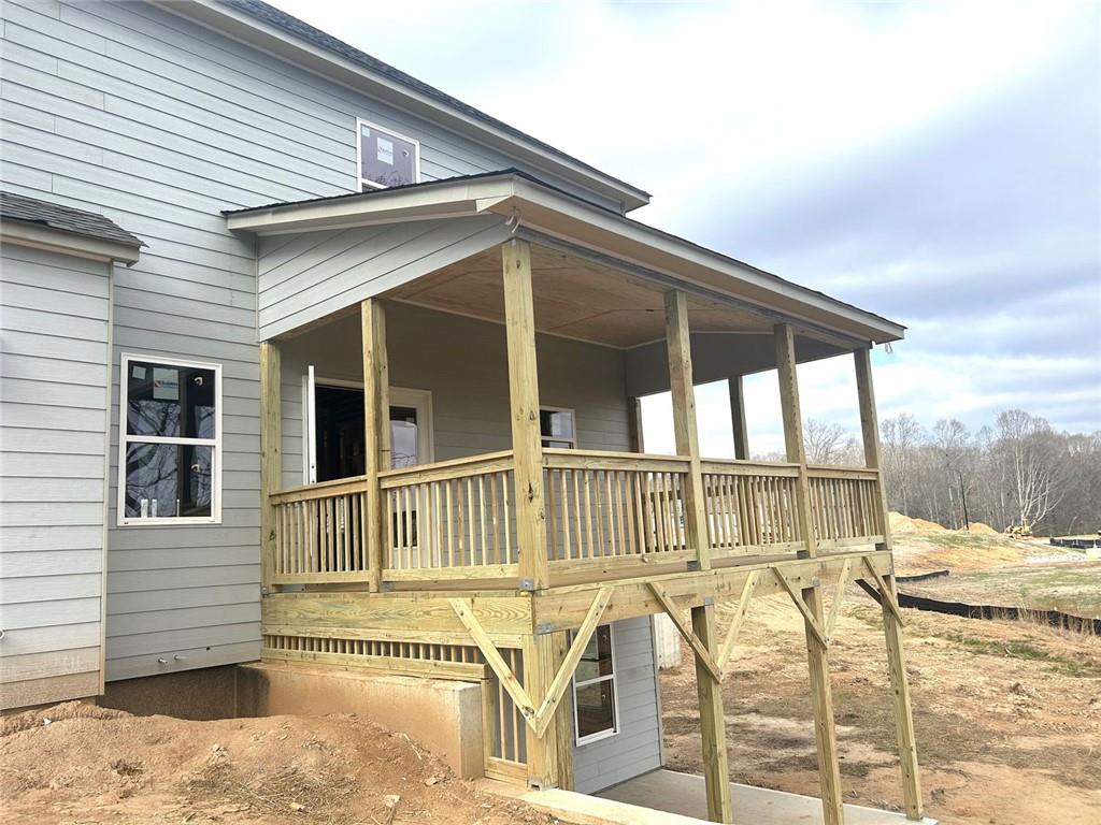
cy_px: 412
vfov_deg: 53.1
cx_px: 550
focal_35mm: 26
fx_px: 827
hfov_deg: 67.3
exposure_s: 1/2353
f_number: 1.5
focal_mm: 5.7
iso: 50
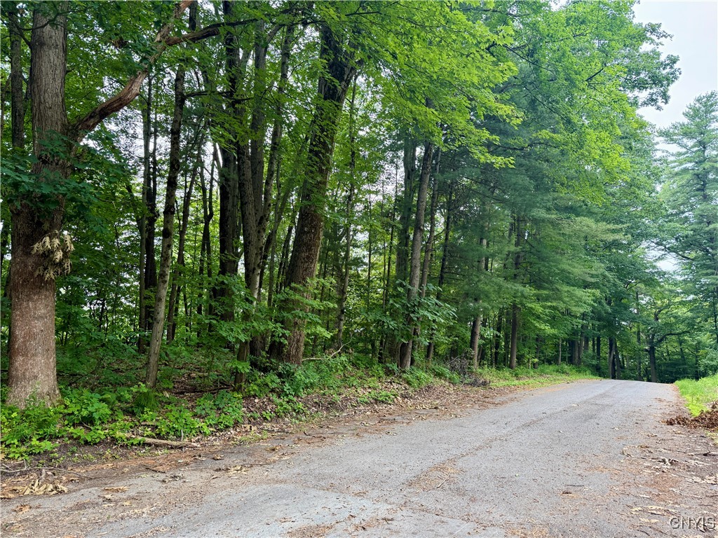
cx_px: 359
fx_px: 498
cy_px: 269
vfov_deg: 56.8
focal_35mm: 24
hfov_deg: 71.6
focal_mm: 6.76
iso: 100
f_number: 1.78
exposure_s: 1/305
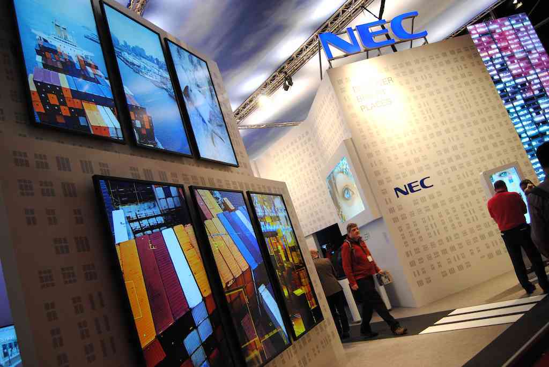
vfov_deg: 48.0
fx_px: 412
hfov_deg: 67.3
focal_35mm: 27
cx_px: 274
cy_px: 184
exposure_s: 1/40
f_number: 3.5
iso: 200
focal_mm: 18
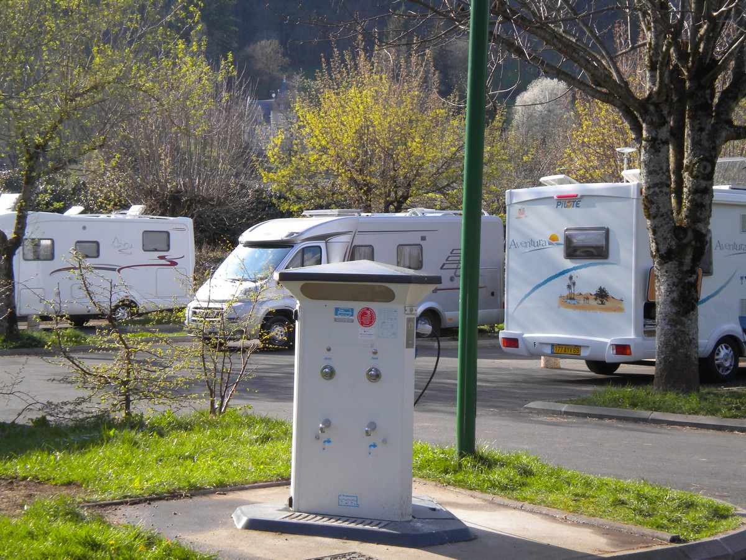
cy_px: 280
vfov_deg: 21.6
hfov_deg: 28.6
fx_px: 1465
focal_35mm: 68
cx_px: 373
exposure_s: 1/124
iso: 80
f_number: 6.5
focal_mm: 12.3
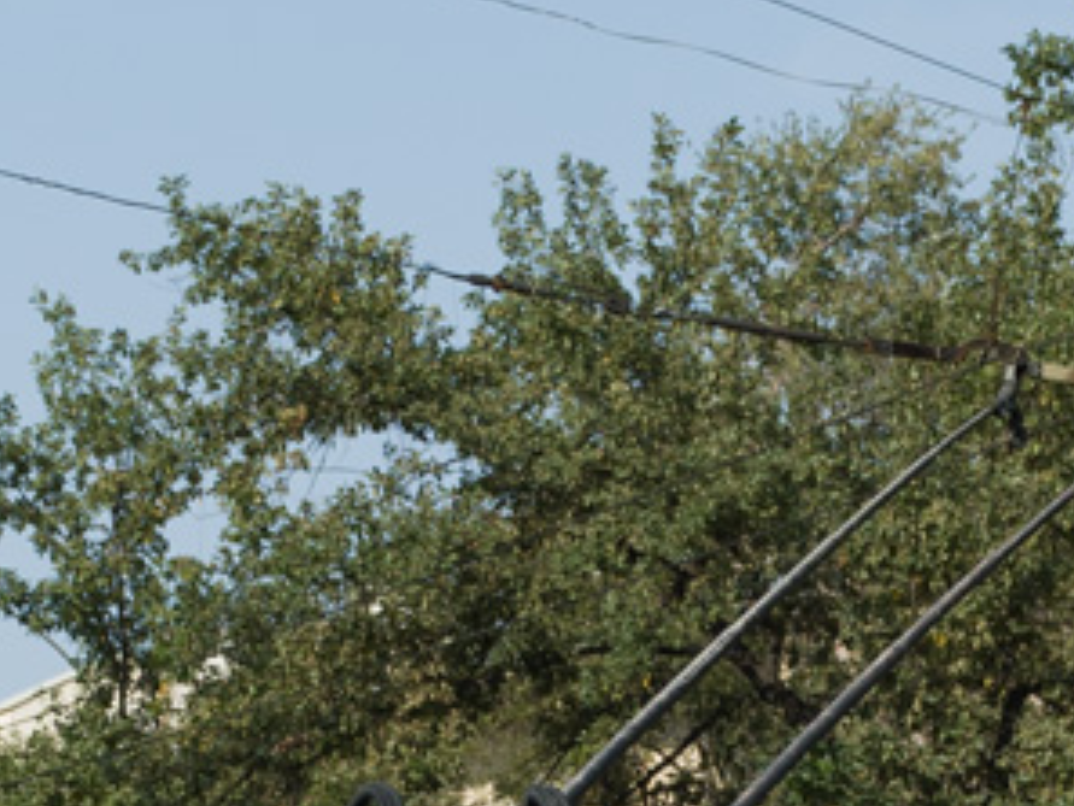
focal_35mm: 202
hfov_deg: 9.8
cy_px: 1229
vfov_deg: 7.2
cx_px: 749
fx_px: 6270
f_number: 5.6
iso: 125
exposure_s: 1/640
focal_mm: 35
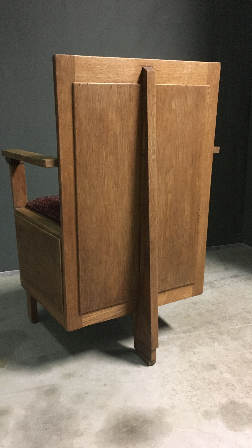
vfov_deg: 61.0
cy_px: 222
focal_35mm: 32
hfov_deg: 36.6
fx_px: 380
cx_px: 115
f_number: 2.2
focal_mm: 4.15
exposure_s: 1/17
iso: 400
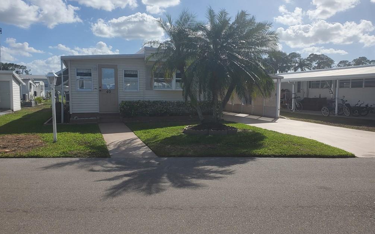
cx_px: 185
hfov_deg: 66.5
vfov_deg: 44.5
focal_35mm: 28
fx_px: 286
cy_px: 119
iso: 50
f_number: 2.4
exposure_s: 1/2896
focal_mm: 4.3
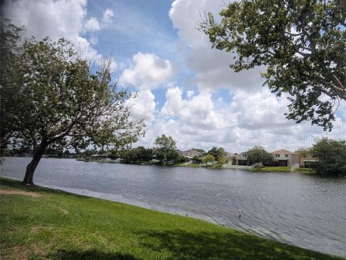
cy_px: 130
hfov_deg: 71.5
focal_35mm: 24
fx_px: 240
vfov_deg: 56.9
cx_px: 173
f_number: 1.68
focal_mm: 6.9
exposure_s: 1/934
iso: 22
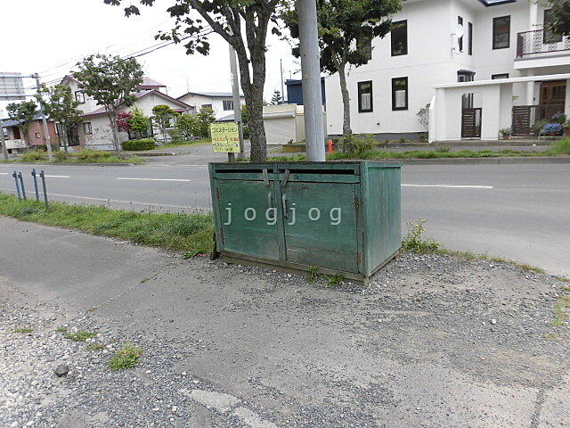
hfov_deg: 71.6
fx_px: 395
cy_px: 214
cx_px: 285
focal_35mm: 24
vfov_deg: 56.8
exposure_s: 1/500
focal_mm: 4.3
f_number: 3.1
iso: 100
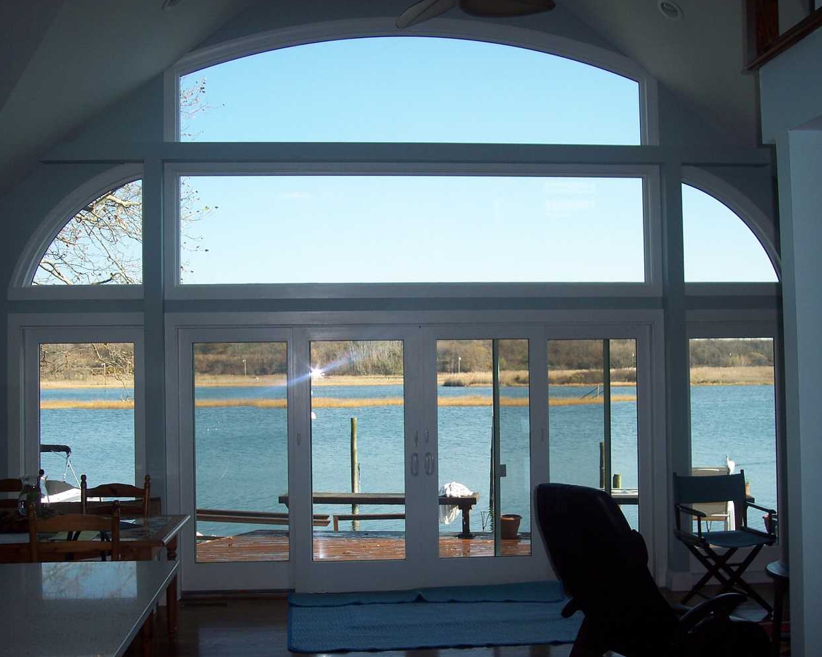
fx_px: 997
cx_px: 393
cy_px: 327
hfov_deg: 44.8
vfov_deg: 36.5
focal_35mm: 41
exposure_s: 1/350
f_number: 3.4
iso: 100
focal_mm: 8
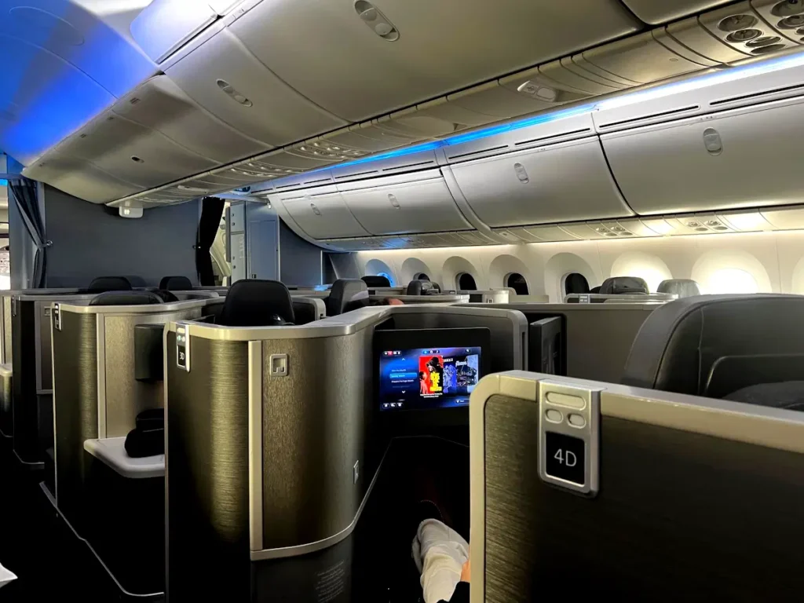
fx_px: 604
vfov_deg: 53.1
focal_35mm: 26
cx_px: 402
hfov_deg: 67.3
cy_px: 302
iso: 200
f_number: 1.5
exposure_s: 1/55
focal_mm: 5.7
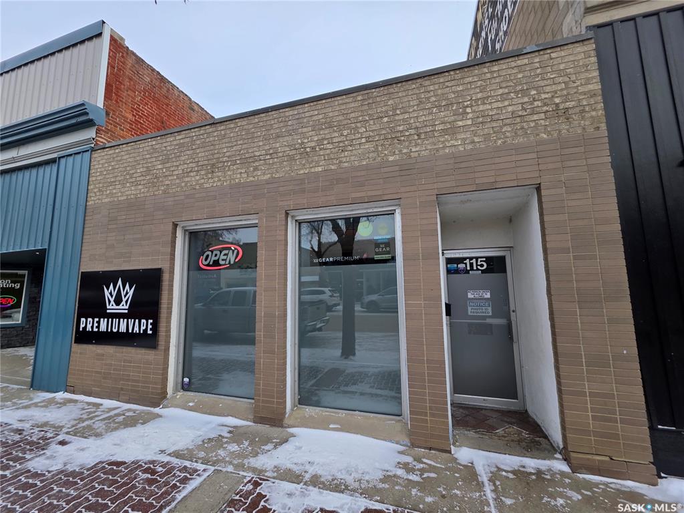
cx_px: 342
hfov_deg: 106.2
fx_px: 257
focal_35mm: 13
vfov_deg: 89.9
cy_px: 256
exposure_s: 1/503
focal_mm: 2.2
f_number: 1.9
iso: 20
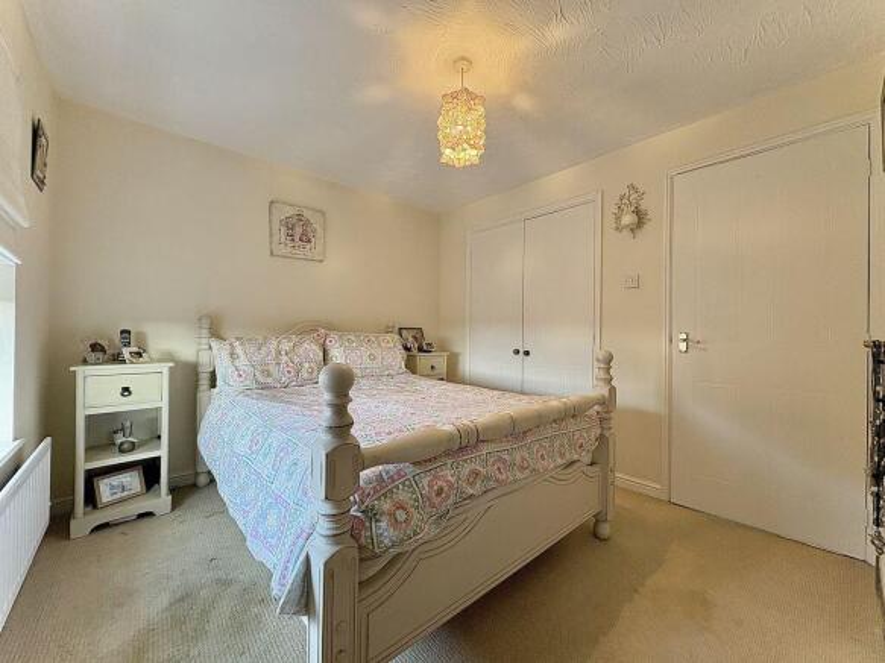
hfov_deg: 102.1
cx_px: 442
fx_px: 358
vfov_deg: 85.7
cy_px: 332
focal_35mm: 14
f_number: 2.2
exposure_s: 1/50
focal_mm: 2.22
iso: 160
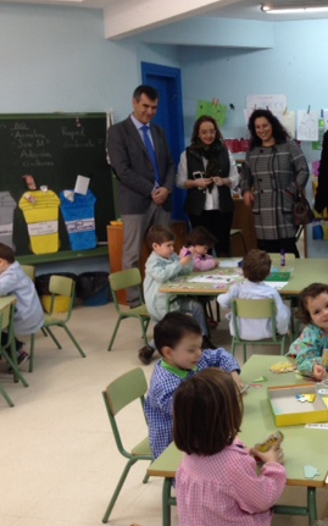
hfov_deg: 23.8
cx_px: 329
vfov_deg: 38.9
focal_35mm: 52
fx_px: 744
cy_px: 250
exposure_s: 1/20
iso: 80
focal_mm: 4.13
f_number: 2.4
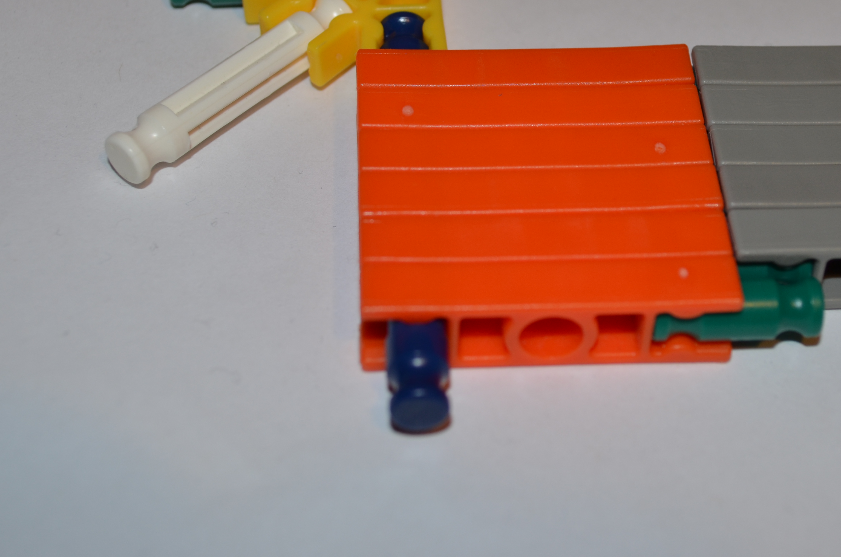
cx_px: 542
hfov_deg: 26.3
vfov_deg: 17.5
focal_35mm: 77
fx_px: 1795
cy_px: 111
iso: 200
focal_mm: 32
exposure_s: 1/30
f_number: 5.6
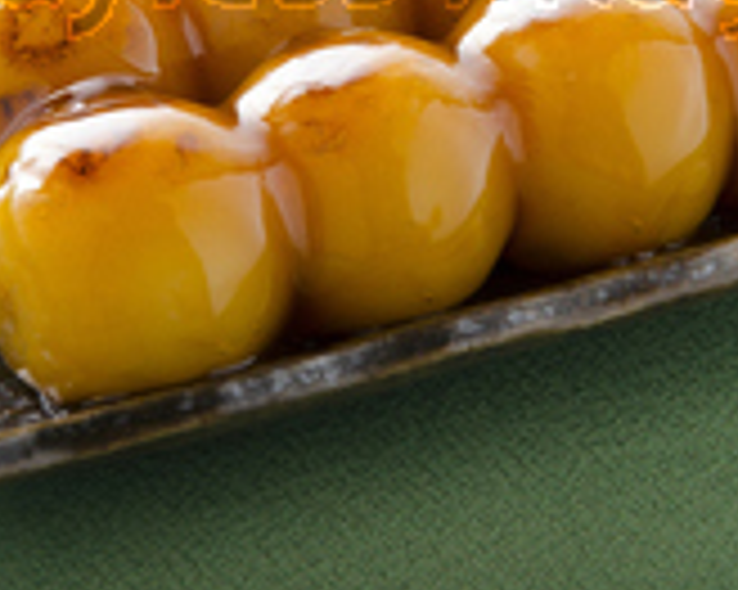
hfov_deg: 3.7
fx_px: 11357
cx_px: 364
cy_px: -50
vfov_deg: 3.0
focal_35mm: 520
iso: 320
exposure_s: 1/250
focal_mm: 135
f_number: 16
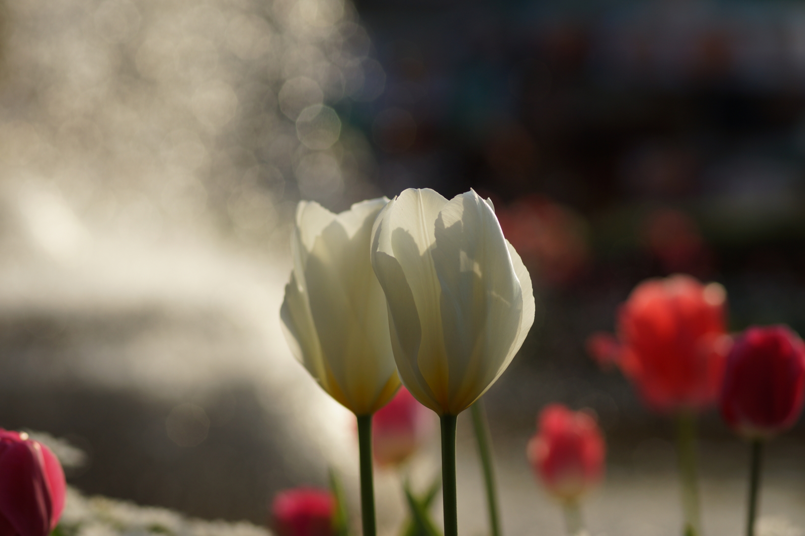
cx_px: 402
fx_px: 3376
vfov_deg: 9.1
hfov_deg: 13.6
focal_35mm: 151
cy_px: 268
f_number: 3.5
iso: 100
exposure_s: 1/1000
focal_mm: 100
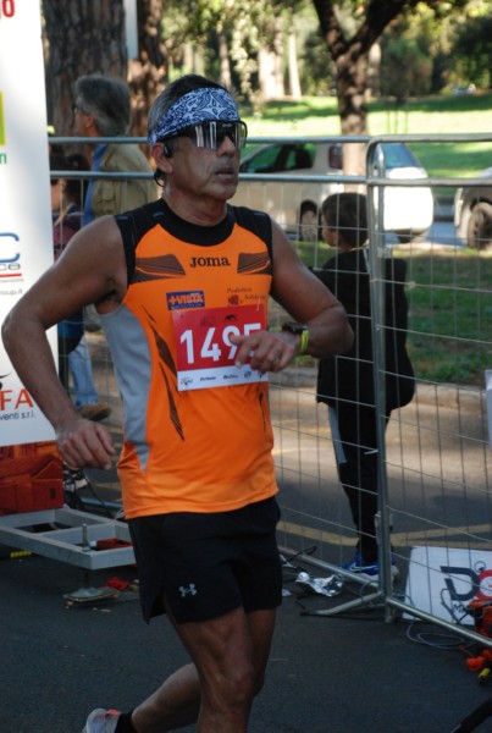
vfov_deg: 19.4
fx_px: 2141
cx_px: 246
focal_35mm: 105
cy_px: 366
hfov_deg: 13.1
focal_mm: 70
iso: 1000
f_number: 5.6
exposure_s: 1/320
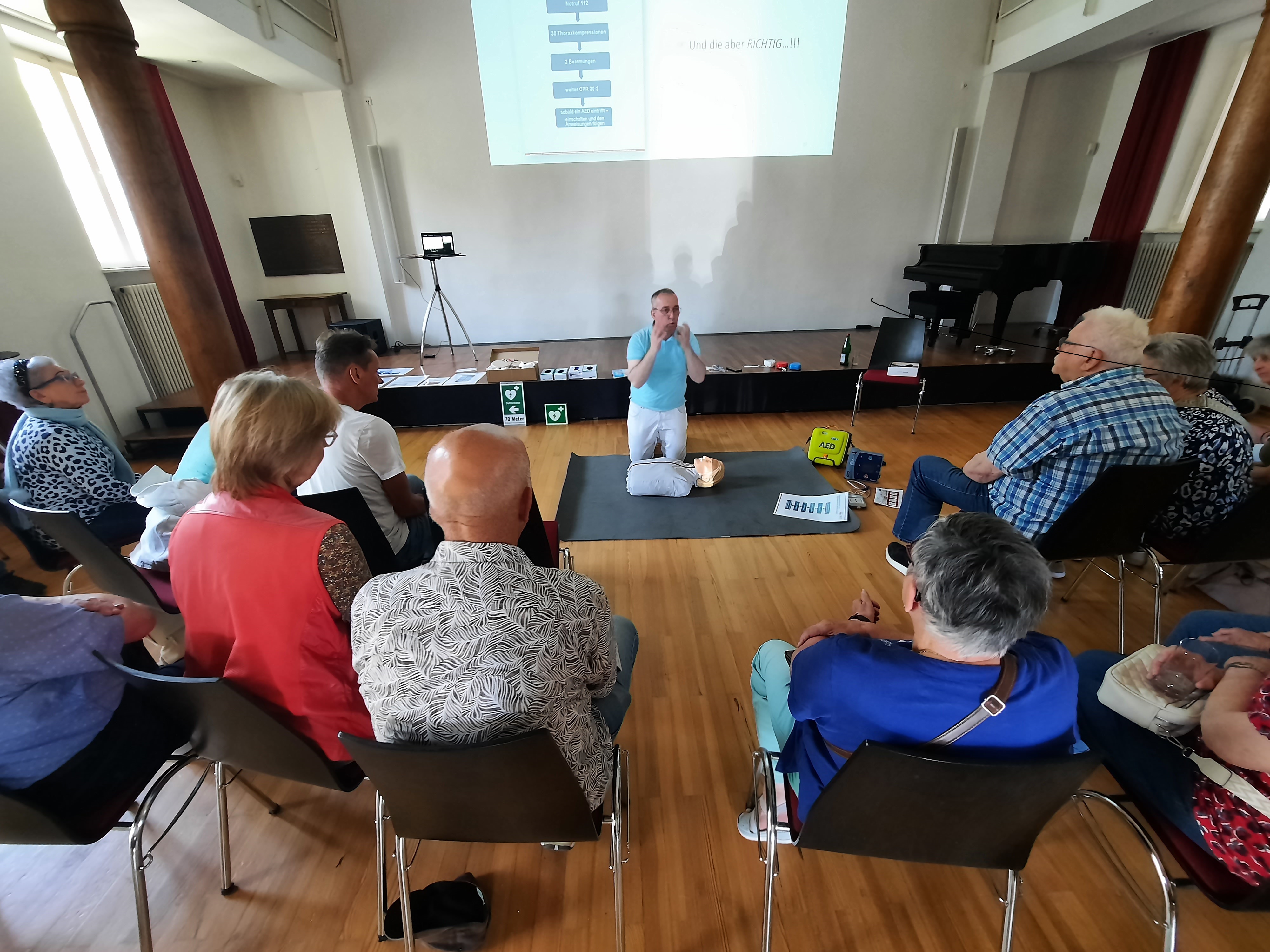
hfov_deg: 106.2
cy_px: 476
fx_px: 477
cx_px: 635
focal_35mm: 13
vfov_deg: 89.9
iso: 200
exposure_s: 1/25
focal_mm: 1.74
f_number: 2.2
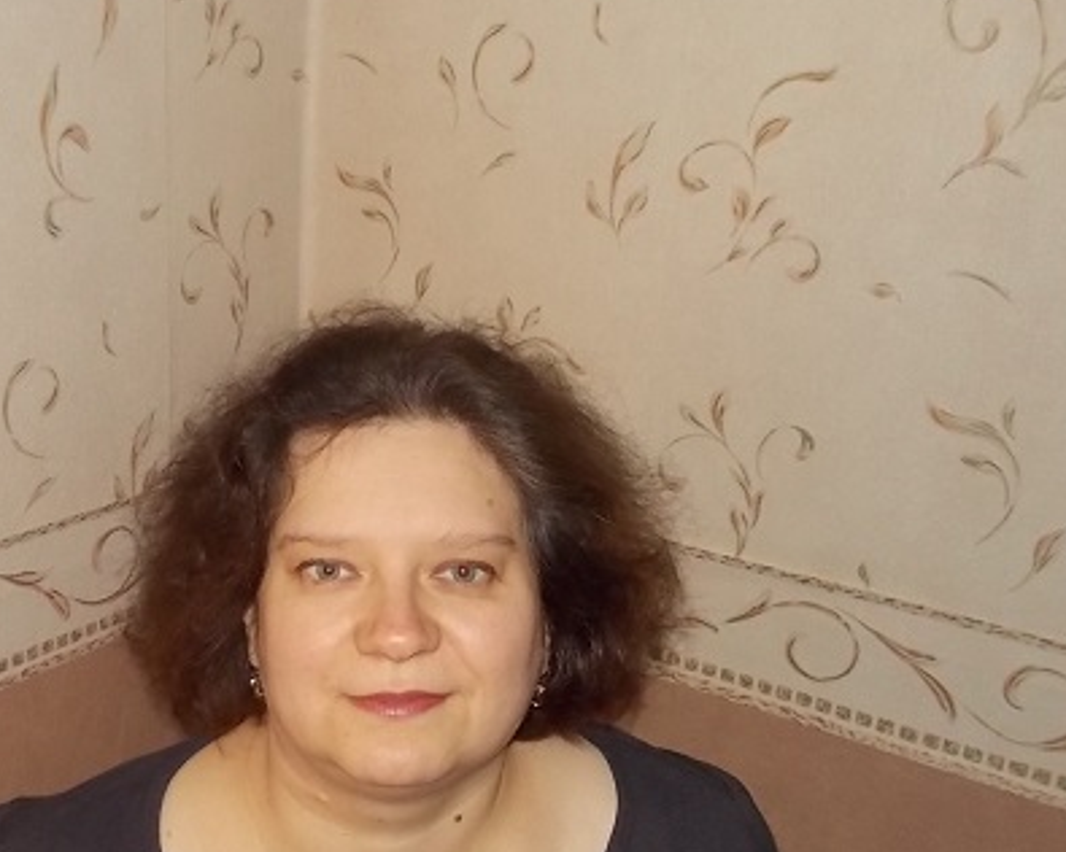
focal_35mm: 43
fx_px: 1357
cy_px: 566
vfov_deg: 34.6
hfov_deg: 42.5
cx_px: 389
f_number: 3.3
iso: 250
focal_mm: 4.1
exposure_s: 1/30
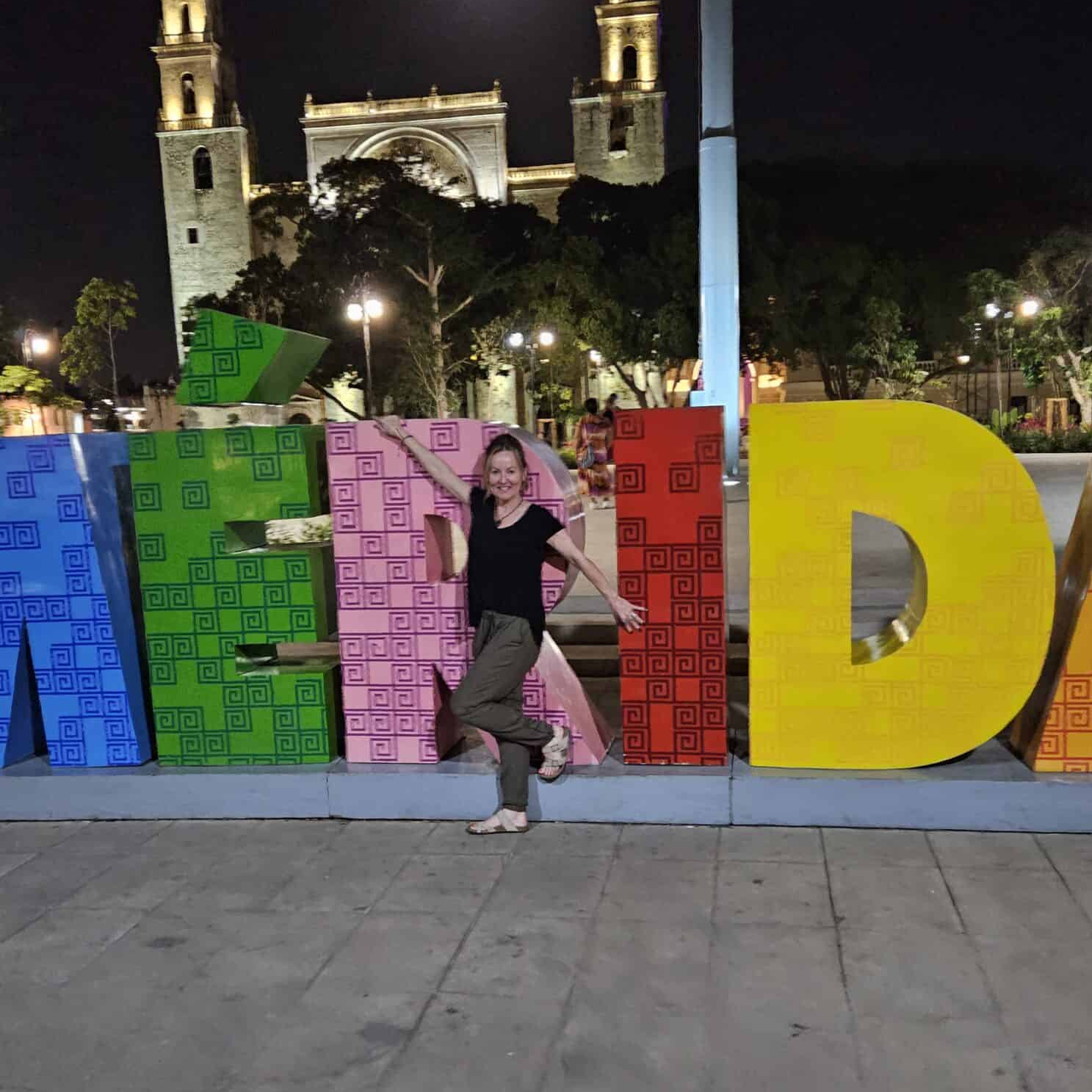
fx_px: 1249
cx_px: 552
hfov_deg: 47.2
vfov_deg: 47.1
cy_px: 612
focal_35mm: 35
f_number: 1.8
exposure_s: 1/60
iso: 2000
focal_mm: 5.4
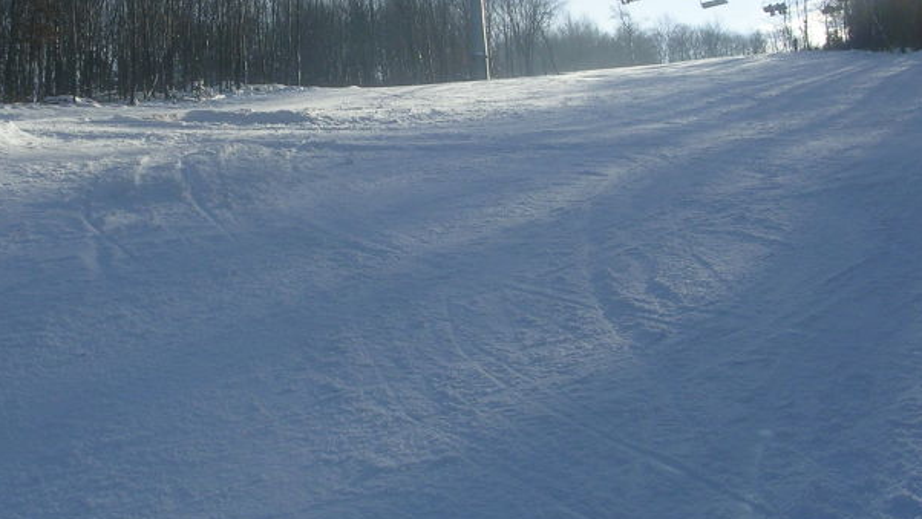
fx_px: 1345
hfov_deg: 37.7
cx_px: 363
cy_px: 127
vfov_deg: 21.7
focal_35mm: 55
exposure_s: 1/436
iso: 50
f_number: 5.6
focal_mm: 5.8
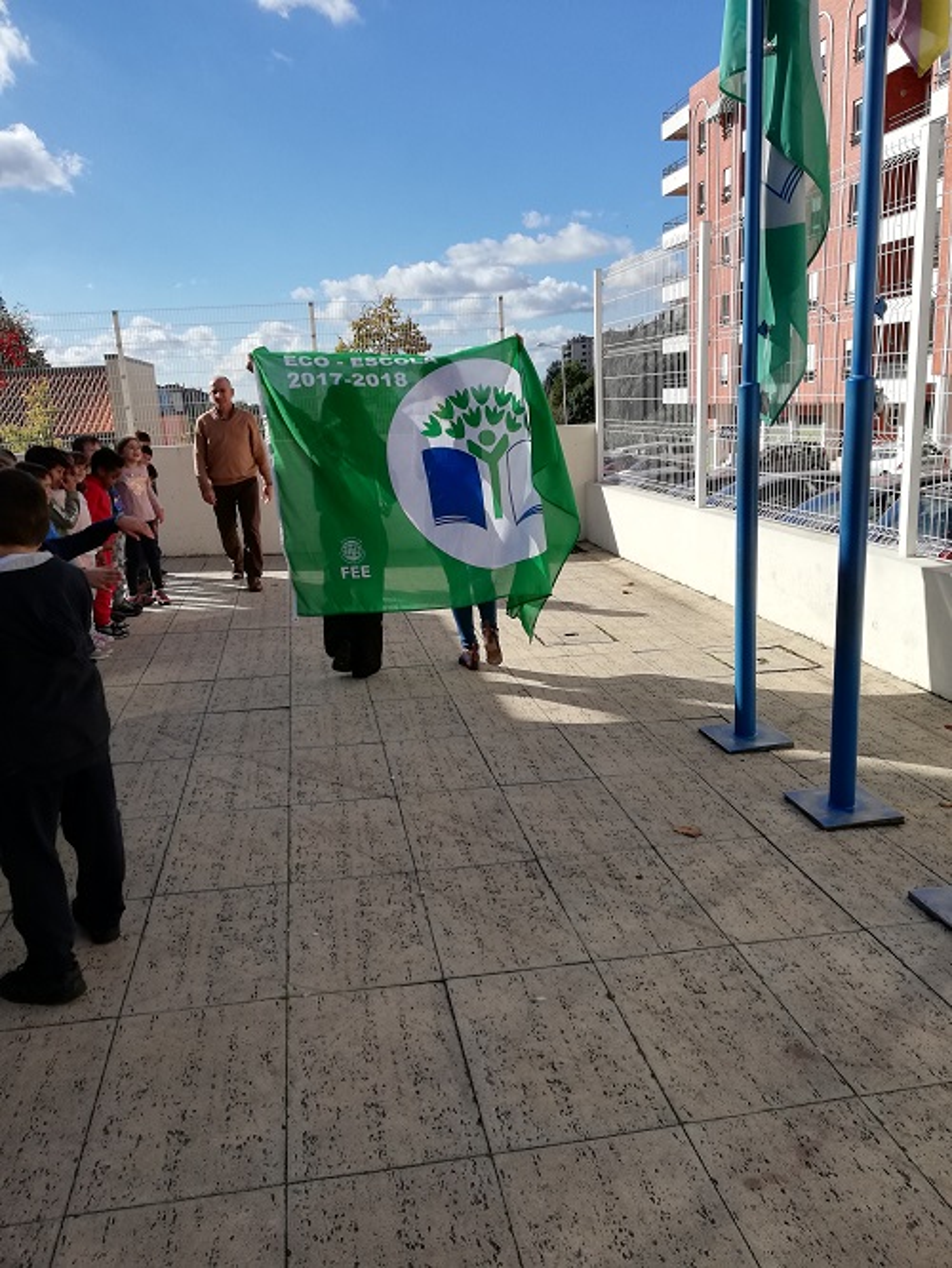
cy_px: 634
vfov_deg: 65.3
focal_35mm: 27
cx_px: 476
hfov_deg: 51.4
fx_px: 989
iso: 50
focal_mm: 3.81
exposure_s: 1/1412
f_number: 2.2
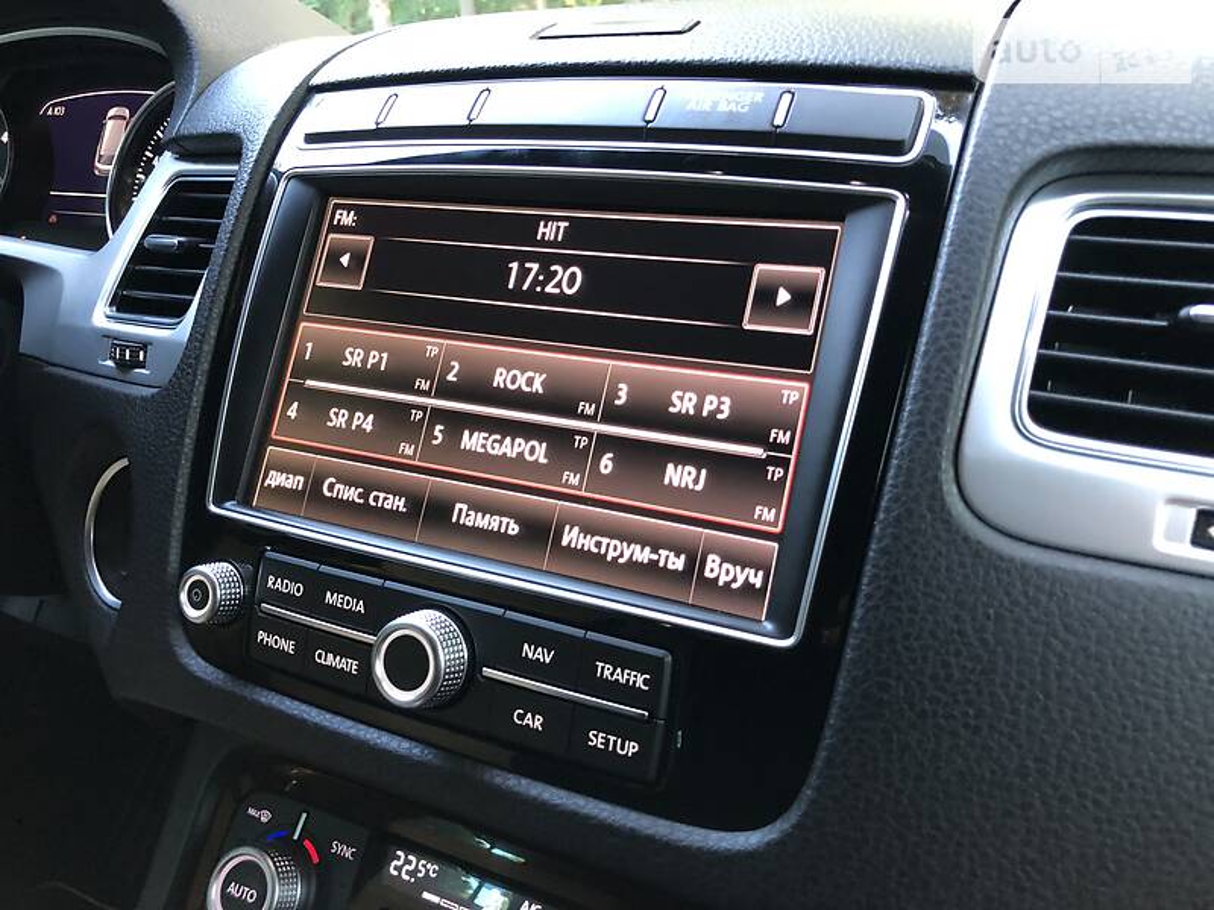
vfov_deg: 49.7
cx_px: 607
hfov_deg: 63.4
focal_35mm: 28
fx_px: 982
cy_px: 455
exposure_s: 1/9
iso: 100
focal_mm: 4
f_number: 1.8
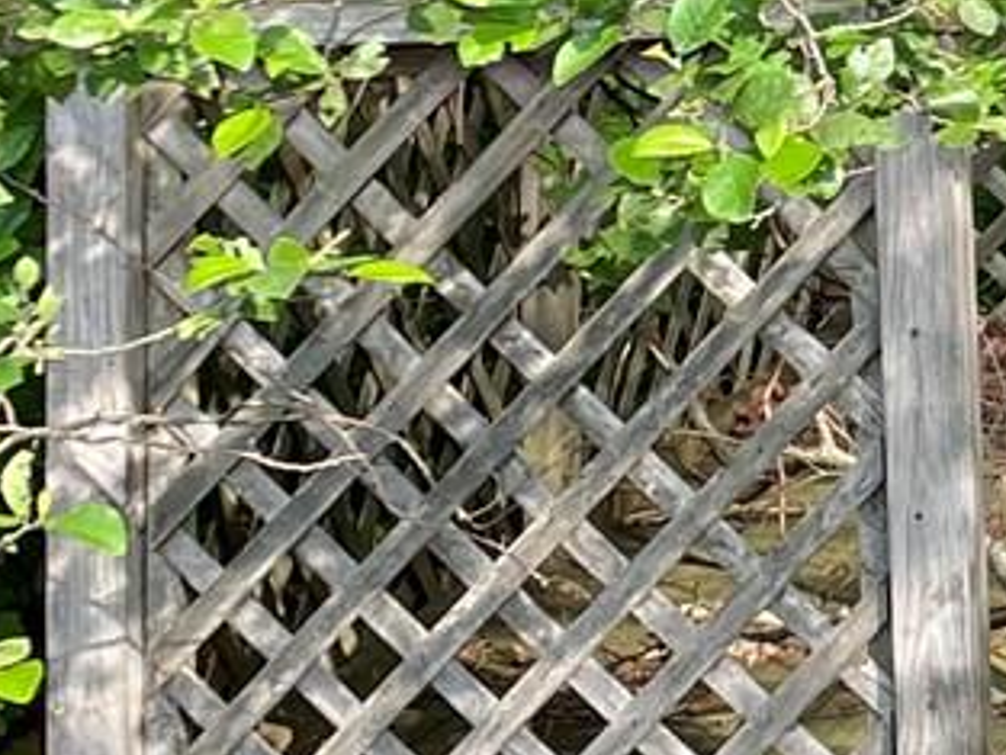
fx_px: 4942
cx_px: 1967
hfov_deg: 10.7
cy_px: -215
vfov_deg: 8.6
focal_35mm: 170
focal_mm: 4.2
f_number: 1.6
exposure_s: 1/581
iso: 32
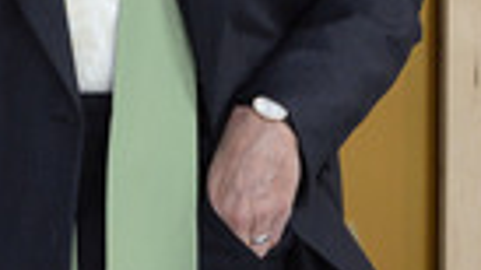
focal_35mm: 241
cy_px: -221
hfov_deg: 8.8
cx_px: -116
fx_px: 3073
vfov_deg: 5.0
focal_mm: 70
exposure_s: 1/250
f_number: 5.6
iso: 2500
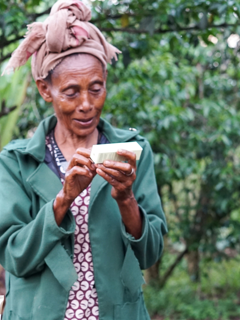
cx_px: 33
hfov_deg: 13.7
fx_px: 989
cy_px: 238
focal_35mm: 107
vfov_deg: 18.3
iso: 1250
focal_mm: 50
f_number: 4
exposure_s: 1/160
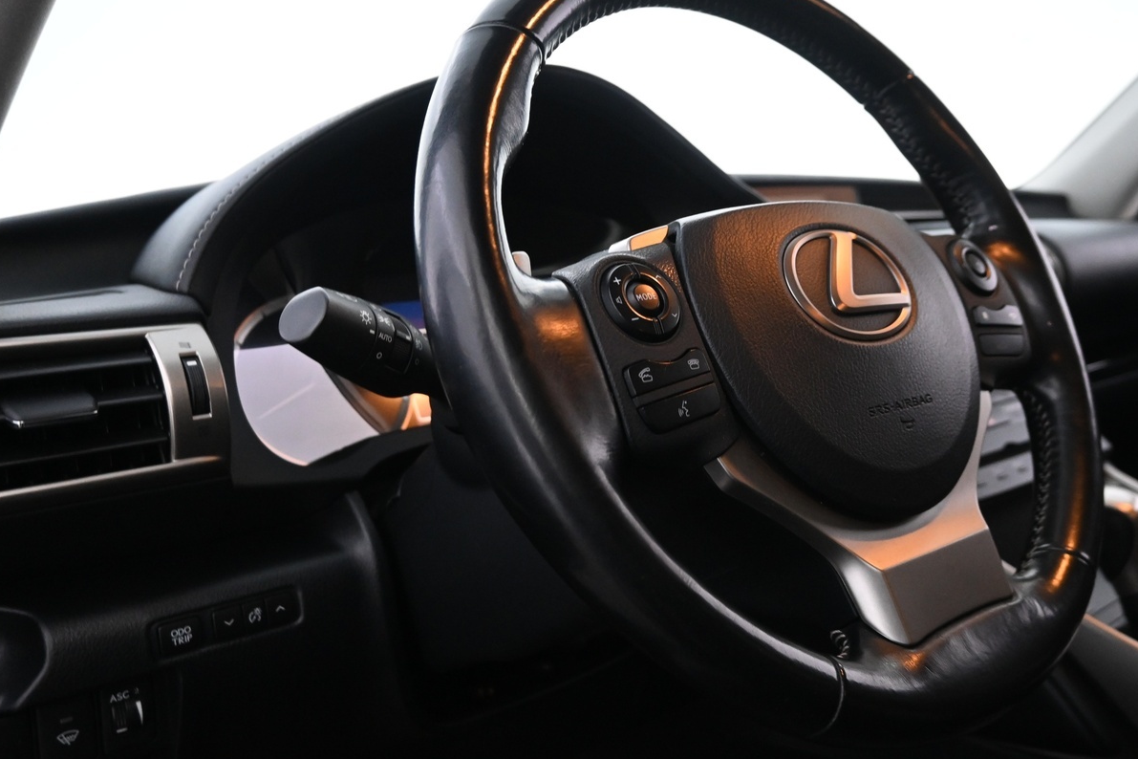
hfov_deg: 54.5
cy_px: 340
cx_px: 685
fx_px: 1096
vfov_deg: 38.1
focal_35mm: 35
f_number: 3.5
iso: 2000
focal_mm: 17
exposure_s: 1/25
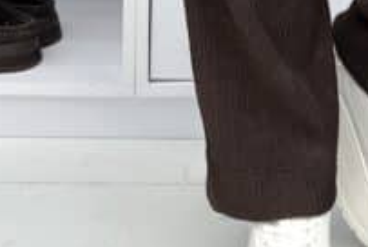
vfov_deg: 12.9
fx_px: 921
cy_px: -272
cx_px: 312
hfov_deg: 22.2
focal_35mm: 90
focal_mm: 6.86
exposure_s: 1/420
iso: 80
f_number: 1.8
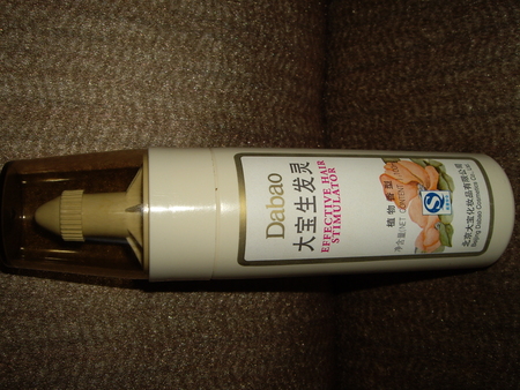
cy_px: 195
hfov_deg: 49.0
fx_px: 571
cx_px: 260
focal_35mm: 38
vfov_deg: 37.8
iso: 50
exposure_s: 1/40
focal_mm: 6.2
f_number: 4.3
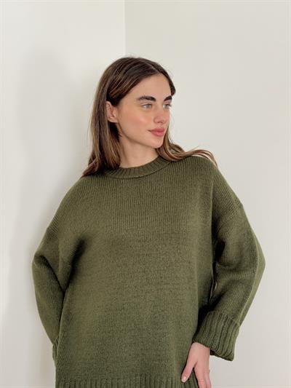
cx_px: 146
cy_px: 194
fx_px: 538
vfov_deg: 39.6
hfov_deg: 30.3
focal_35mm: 48
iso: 250
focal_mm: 6.76
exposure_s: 1/60
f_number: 1.78
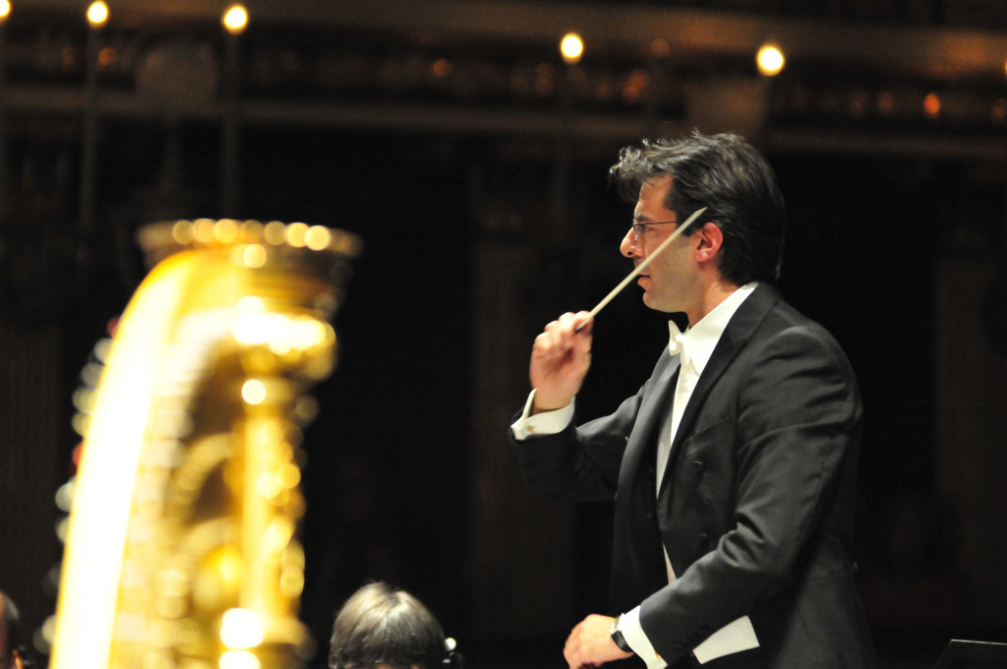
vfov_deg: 6.1
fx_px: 6286
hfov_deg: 9.2
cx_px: 504
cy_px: 334
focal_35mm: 225
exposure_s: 1/200
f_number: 2.8
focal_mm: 150
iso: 3200
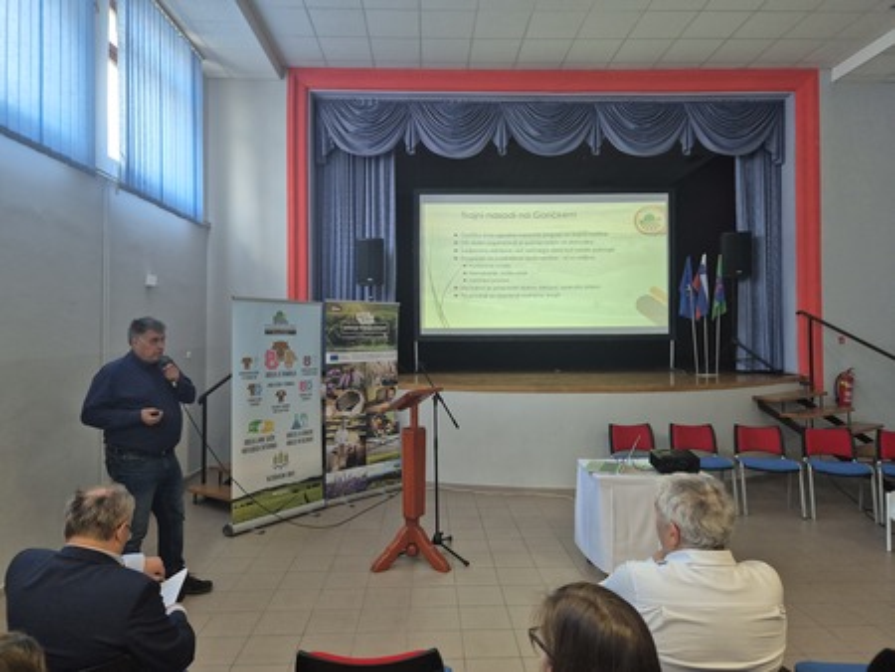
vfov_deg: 58.9
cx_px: 448
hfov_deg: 73.9
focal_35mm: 23
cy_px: 336
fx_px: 595
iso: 320
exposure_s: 1/120
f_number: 1.8
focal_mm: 5.4
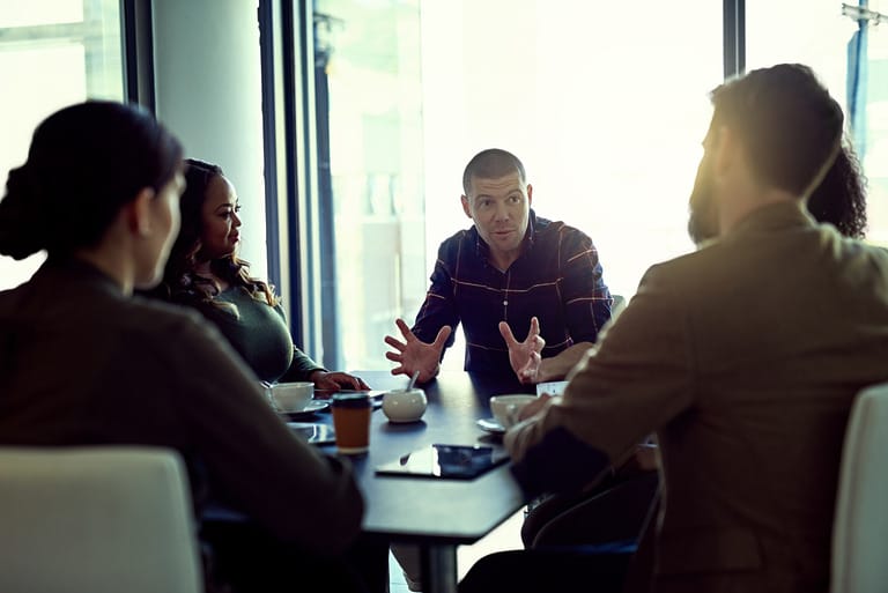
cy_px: 296
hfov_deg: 39.6
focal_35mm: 50
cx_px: 444
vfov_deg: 27.0
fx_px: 1234
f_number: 2
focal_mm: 50
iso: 200
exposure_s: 1/160
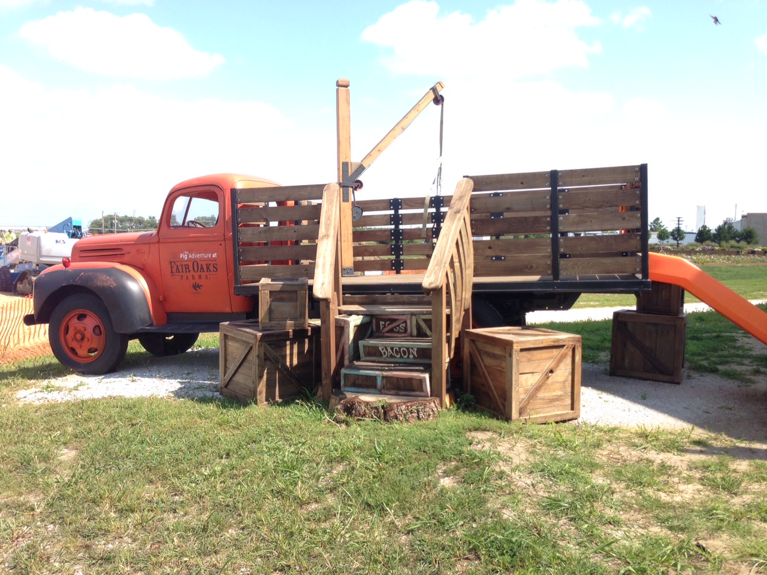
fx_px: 731
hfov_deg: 55.4
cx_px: 384
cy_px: 288
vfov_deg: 42.9
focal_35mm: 33
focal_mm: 4.12
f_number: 2.4
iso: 50
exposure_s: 1/589
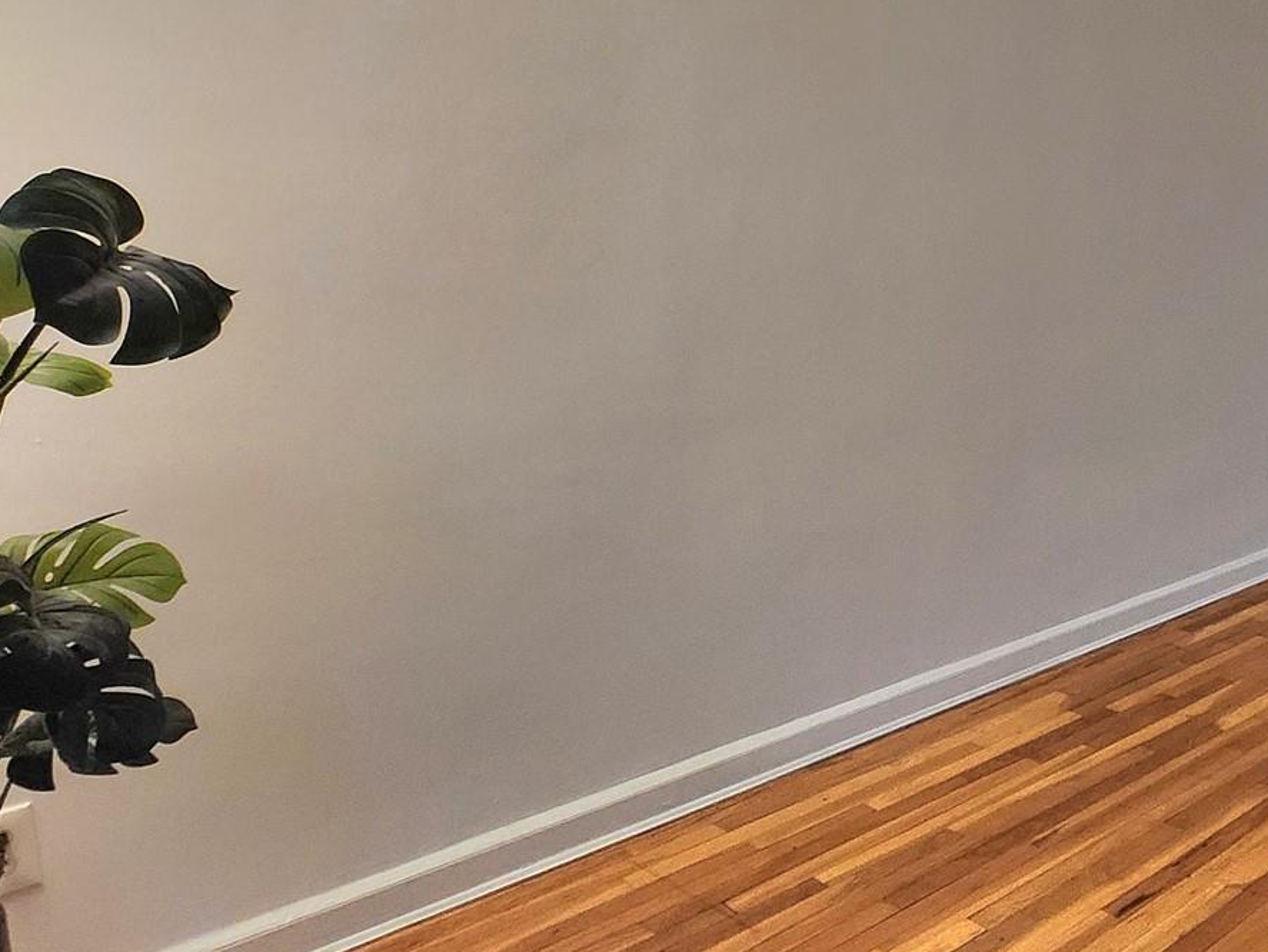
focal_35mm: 30
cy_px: 337
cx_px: 1128
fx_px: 1099
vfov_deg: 46.3
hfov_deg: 53.0
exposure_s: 1/60.2
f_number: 2.2
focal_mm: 1.74
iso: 250
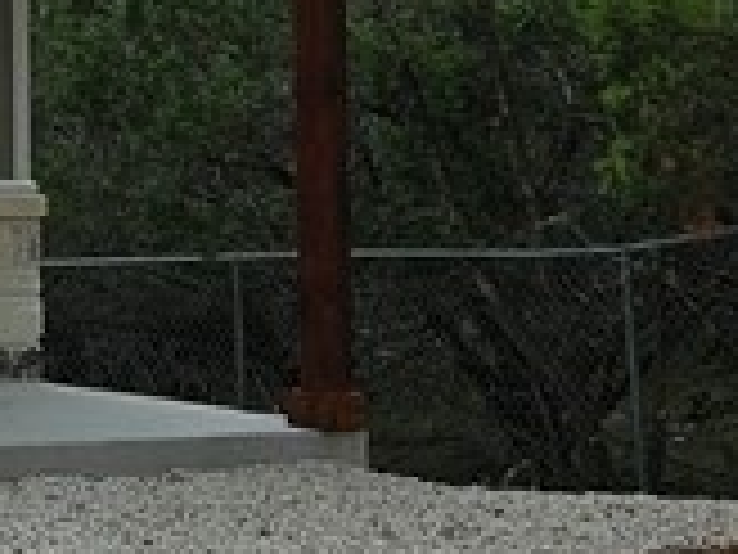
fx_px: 3070
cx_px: -670
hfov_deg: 12.3
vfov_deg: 10.2
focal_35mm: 144
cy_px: 0
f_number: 1.8
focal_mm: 5.4
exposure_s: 1/2134
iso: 25
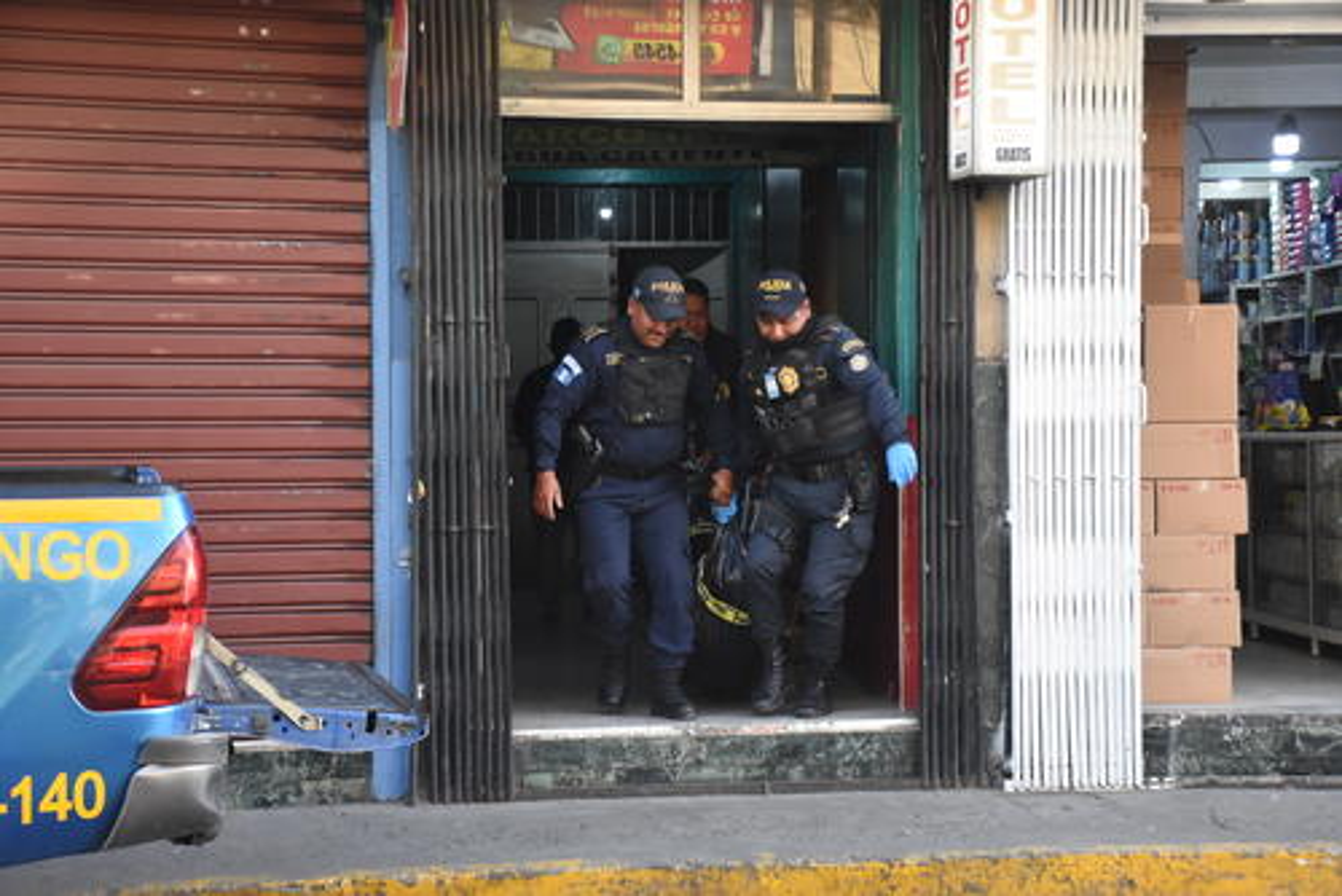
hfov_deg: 27.0
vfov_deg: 18.2
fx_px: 2797
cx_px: 671
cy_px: 448
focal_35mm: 75
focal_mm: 50
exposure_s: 1/500
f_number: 4.8
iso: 2000
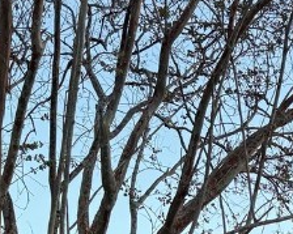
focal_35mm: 107
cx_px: 472
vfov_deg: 13.2
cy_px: 403
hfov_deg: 16.0
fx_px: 927
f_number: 1.78
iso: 100
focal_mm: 6.76
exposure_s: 1/433
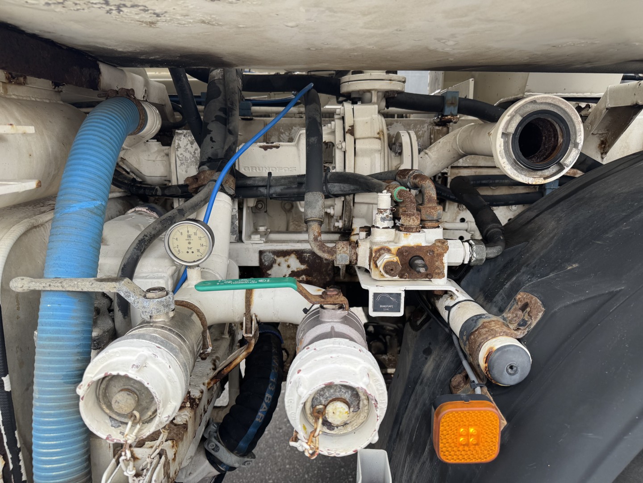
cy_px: 242
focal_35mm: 24
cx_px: 322
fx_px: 446
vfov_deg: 56.8
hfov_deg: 71.6
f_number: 1.78
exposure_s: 1/248
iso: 64
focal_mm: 6.76
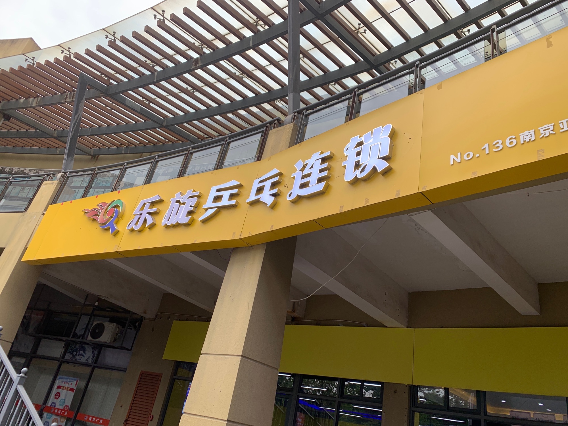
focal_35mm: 26
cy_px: 213
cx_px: 284
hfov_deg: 67.3
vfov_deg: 53.1
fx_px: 427
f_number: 1.8
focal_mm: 4.25
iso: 25
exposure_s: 1/376
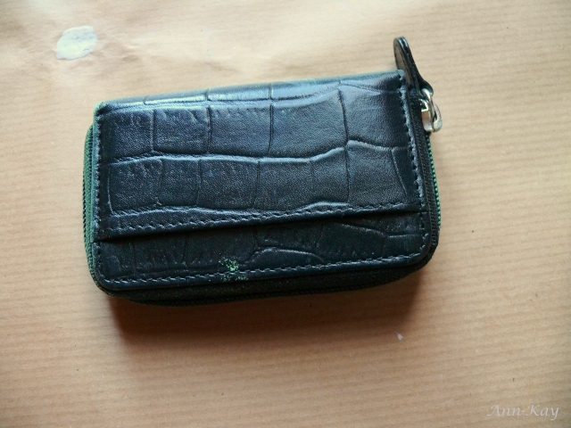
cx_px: 286
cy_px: 214
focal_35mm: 35
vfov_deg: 40.7
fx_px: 577
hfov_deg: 52.6
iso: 100
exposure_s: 1/10
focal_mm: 7.4
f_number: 2.8
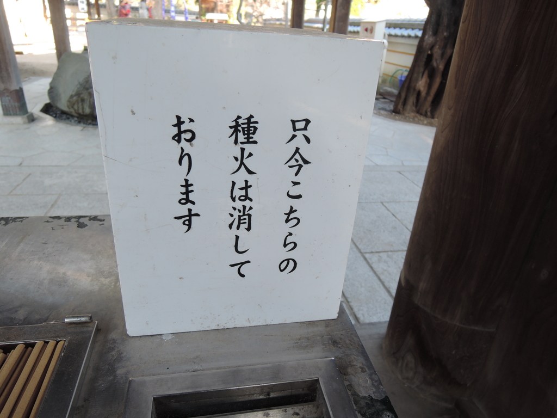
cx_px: 278
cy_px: 209
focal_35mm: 24
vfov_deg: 56.8
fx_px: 386
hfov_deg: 71.6
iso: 80
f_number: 2.8
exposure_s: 1/60
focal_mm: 5.1
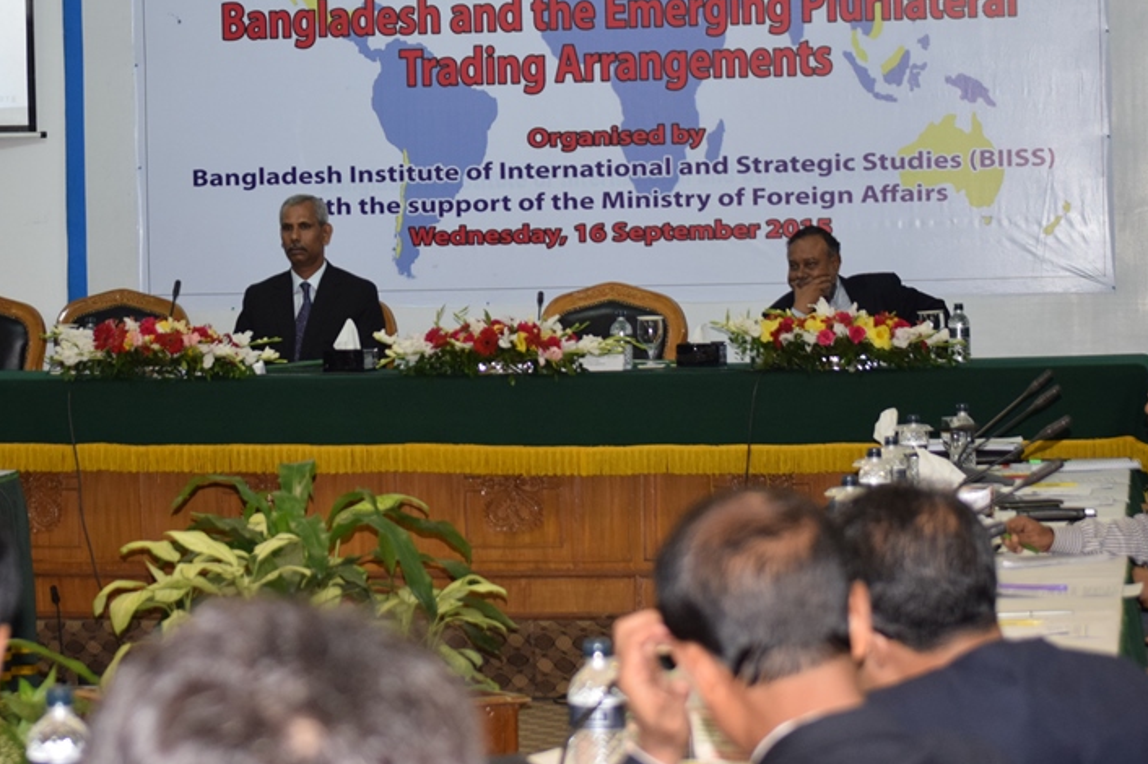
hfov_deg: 17.1
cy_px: 306
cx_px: 465
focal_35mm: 120
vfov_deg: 11.4
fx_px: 3816
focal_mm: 55
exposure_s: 1/60
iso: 800
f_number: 4
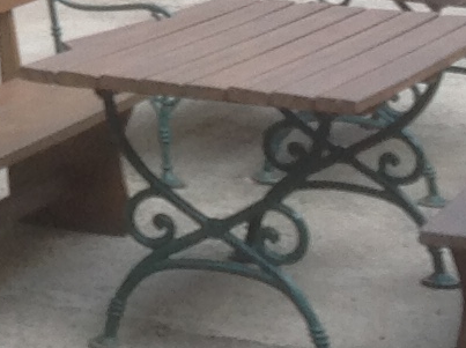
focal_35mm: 225
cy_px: -279
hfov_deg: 8.2
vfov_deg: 6.4
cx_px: -591
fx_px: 3024
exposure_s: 1/139
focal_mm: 4.28
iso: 50
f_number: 2.4
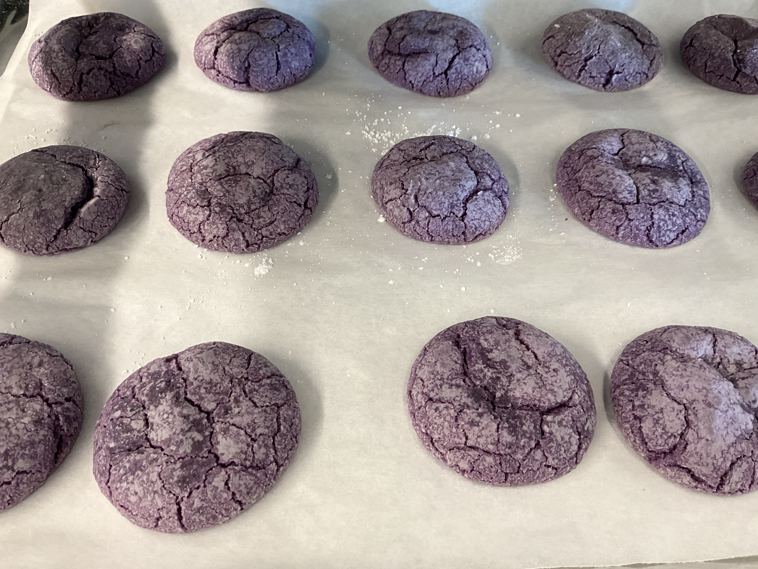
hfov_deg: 61.7
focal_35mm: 29
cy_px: 284
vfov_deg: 48.2
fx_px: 635
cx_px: 379
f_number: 1.8
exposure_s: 1/60
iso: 100
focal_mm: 3
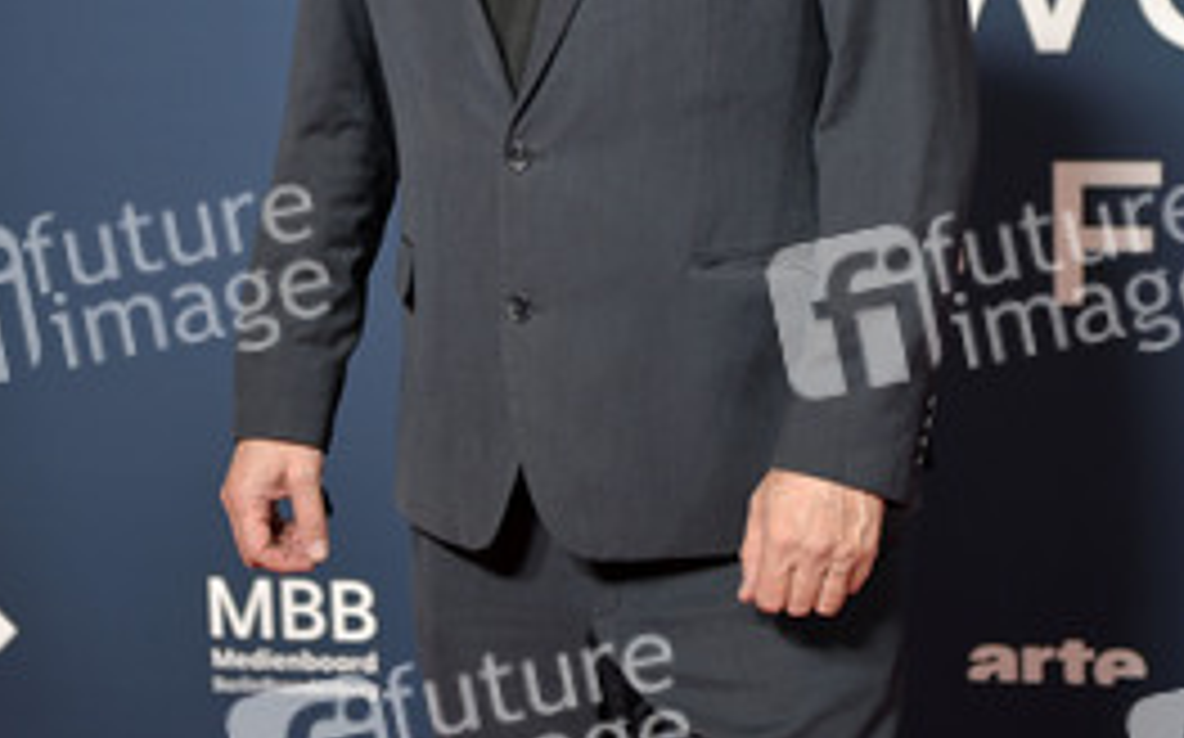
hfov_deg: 21.7
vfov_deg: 13.5
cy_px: 68
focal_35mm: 96
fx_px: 3096
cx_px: 590
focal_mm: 62
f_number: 2.8
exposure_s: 1/200
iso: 1600
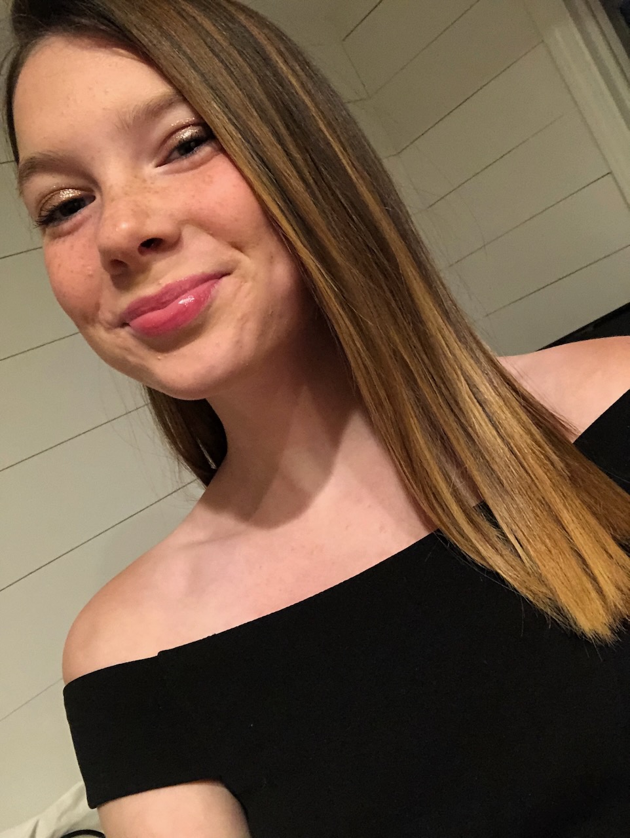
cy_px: 419
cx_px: 315
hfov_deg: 44.2
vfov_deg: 56.8
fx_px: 775
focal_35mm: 32
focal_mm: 2.87
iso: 320
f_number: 2.2
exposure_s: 1/30
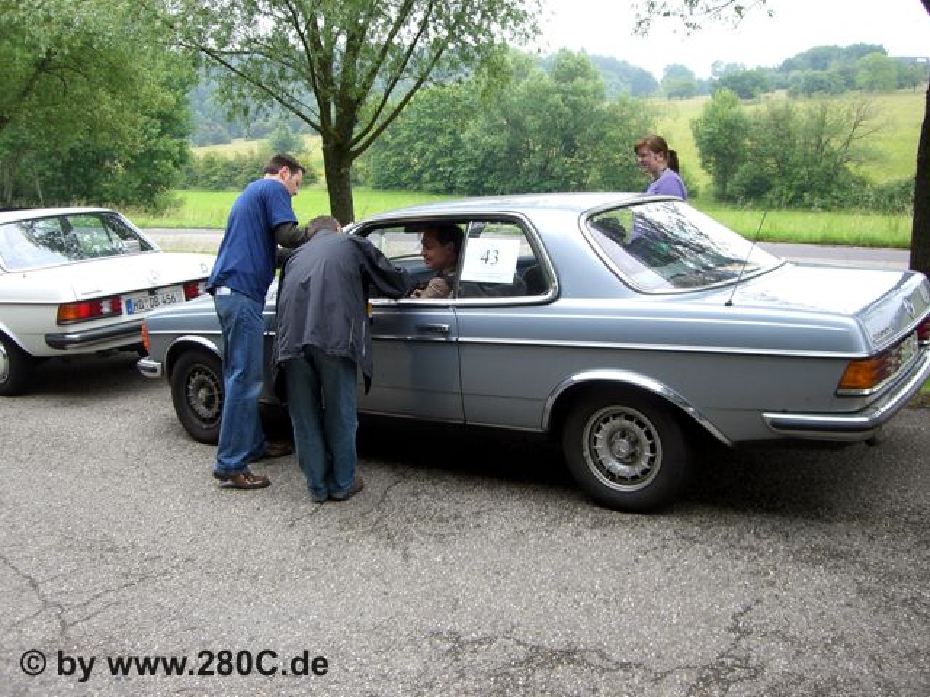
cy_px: 348
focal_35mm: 38
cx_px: 465
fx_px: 1021
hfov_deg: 49.0
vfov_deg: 37.7
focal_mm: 6.2
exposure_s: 1/160
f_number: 2.7
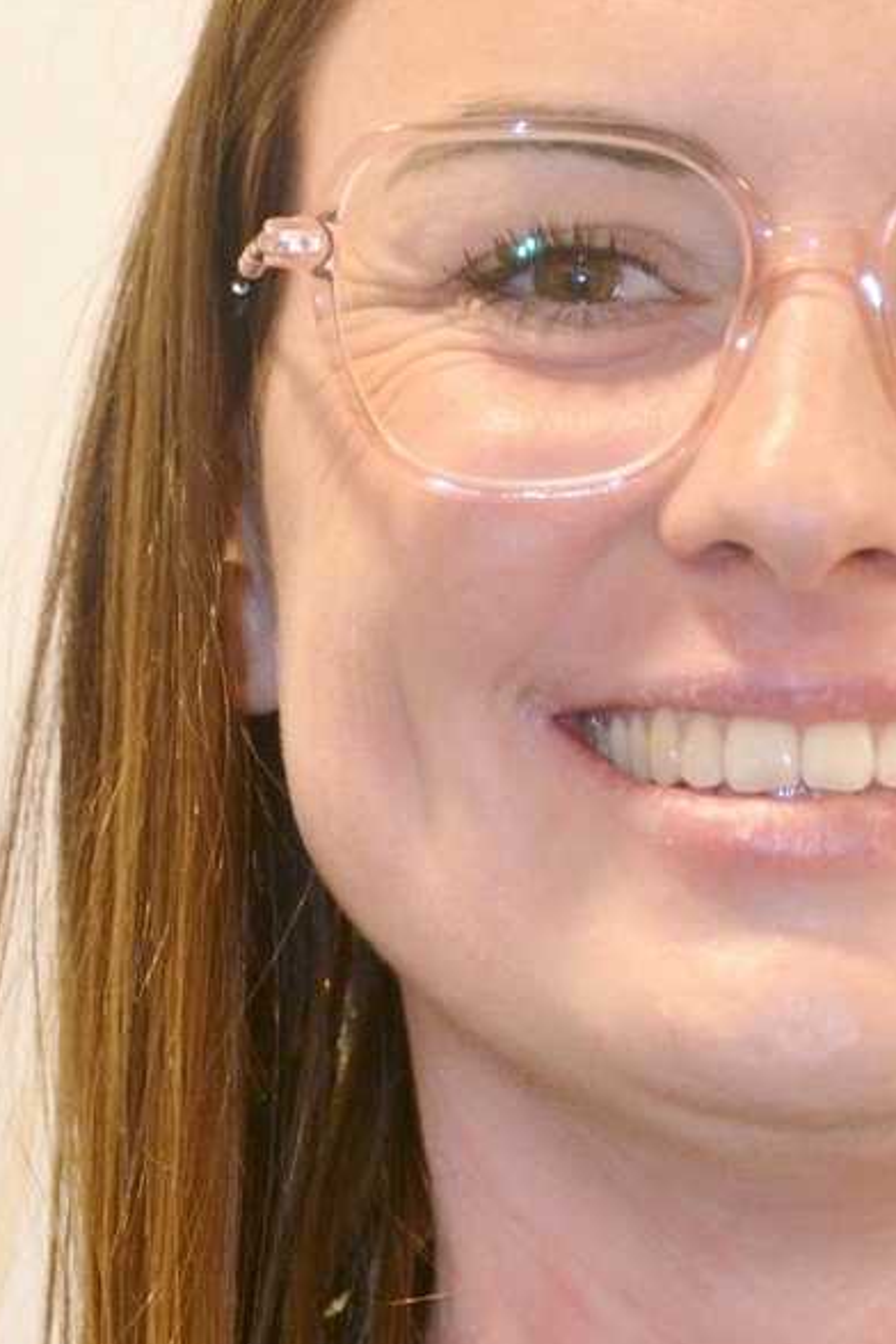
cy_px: 827
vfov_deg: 11.9
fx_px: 6431
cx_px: 727
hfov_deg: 8.0
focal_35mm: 172
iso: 640
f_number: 4.8
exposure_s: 1/30
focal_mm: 45
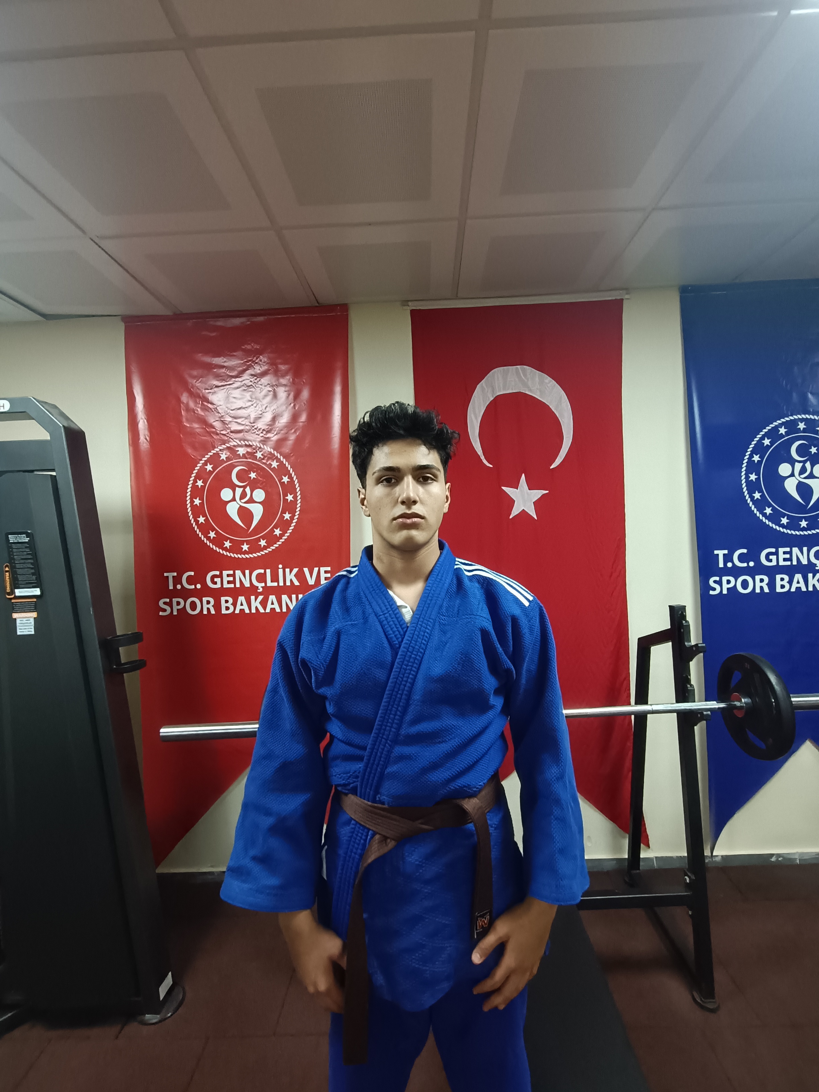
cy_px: 546
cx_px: 410
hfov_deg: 78.1
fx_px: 505
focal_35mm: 16
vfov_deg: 94.5
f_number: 2.2
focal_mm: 1.66
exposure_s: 1/50
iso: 443
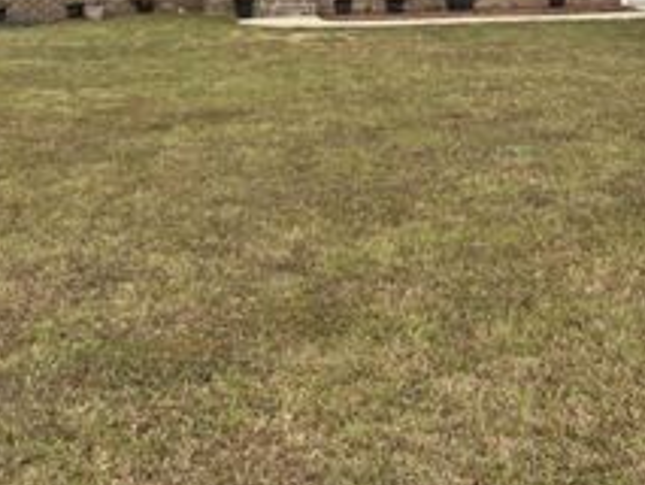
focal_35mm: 61
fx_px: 1137
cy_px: -14
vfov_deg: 23.0
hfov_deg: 31.6
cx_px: 354
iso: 50
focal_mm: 5.96
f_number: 1.6
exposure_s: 1/498
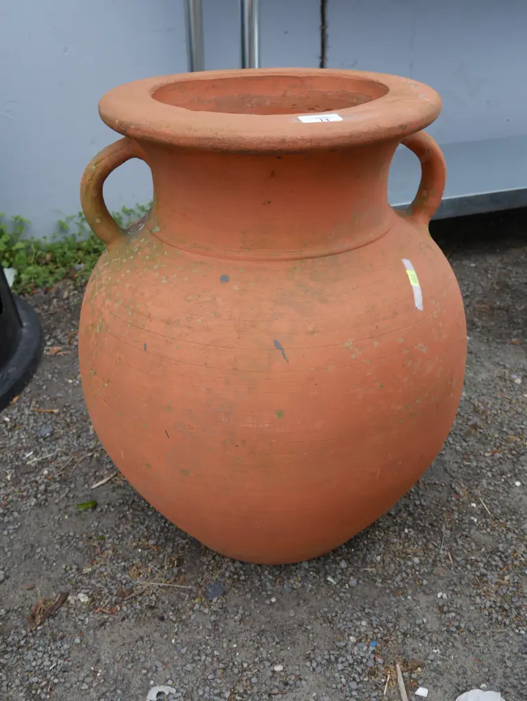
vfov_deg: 51.3
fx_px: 730
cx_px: 264
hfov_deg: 39.7
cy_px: 350
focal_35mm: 36
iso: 200
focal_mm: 18
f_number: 4.5
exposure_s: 1/125
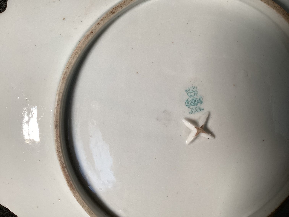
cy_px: 108
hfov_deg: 58.3
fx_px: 259
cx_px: 144
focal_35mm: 31
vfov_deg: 45.4
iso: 80
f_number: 2.4
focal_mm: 3.3
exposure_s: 1/60
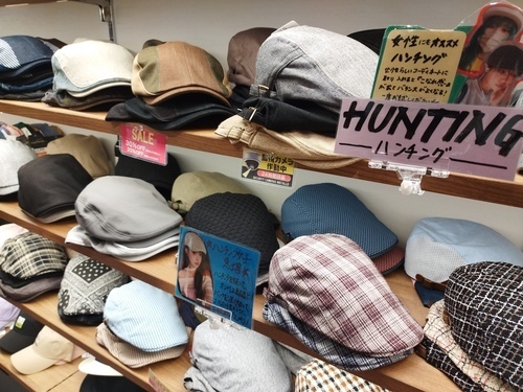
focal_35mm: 27
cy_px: 196
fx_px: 408
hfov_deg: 65.3
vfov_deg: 51.4
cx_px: 262
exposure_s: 1/50
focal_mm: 4.7
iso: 61
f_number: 1.79
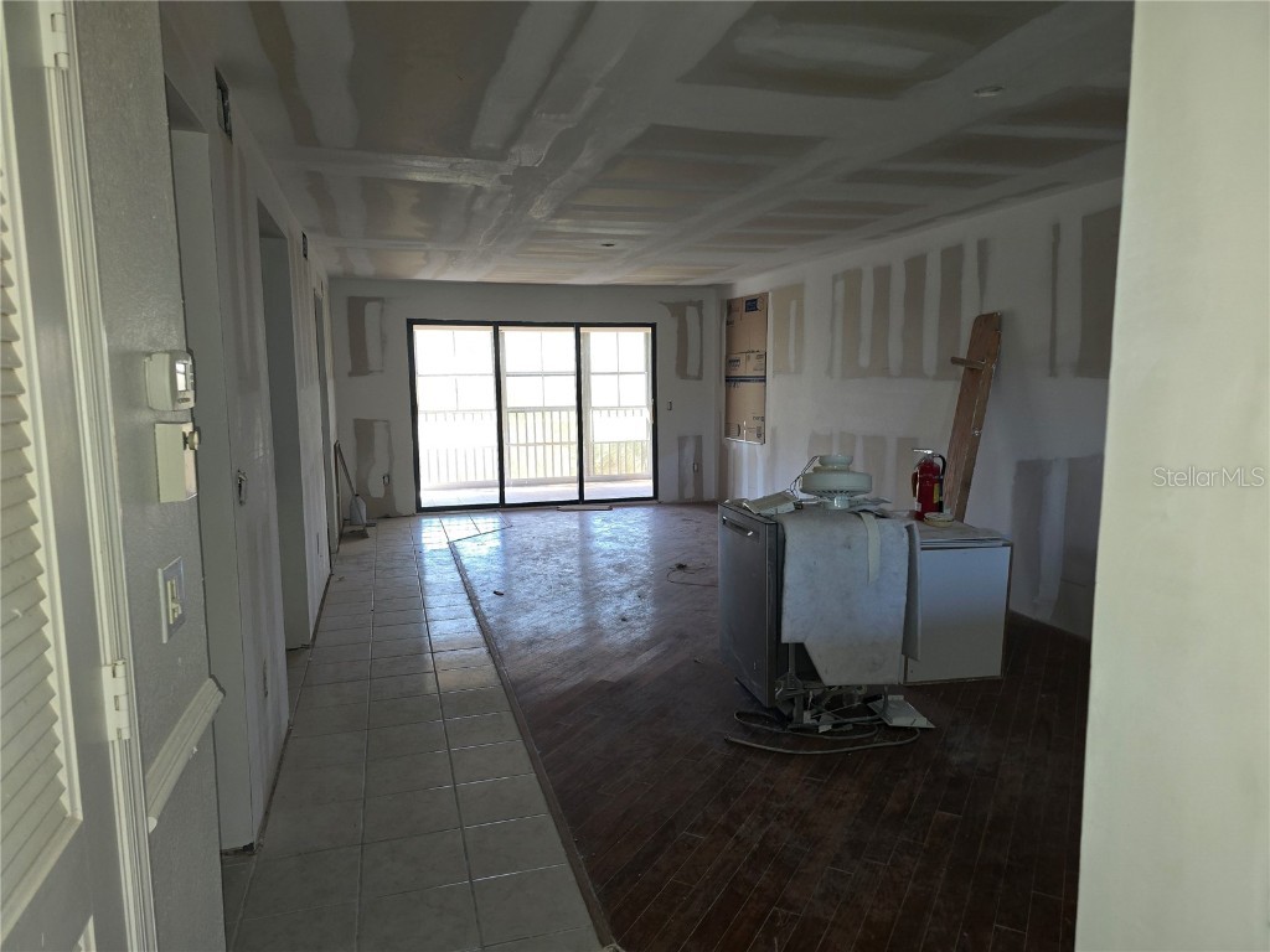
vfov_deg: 58.9
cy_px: 476
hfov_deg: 73.9
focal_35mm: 23
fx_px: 844
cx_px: 635
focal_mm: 6.3
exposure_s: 1/30
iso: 100
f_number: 1.7
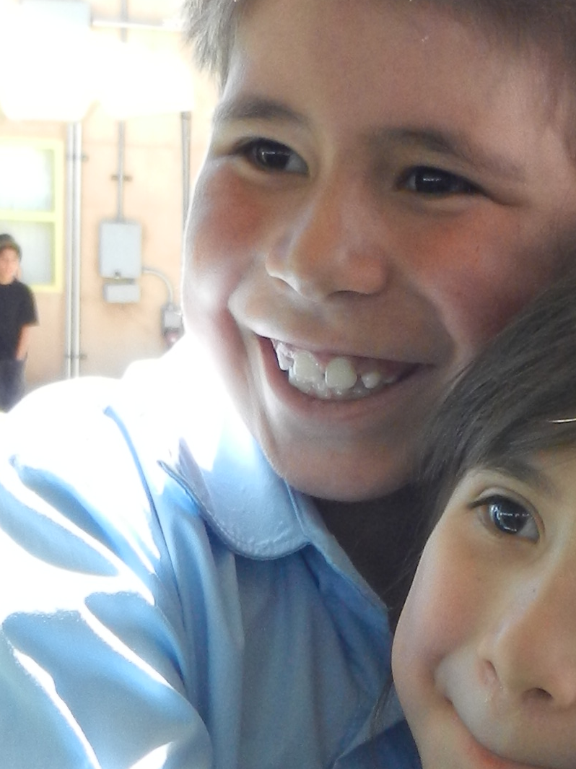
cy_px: 863
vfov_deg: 15.4
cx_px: 428
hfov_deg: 11.9
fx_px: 2753
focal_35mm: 124
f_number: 3.8
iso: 200
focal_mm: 5.9
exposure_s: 1/250
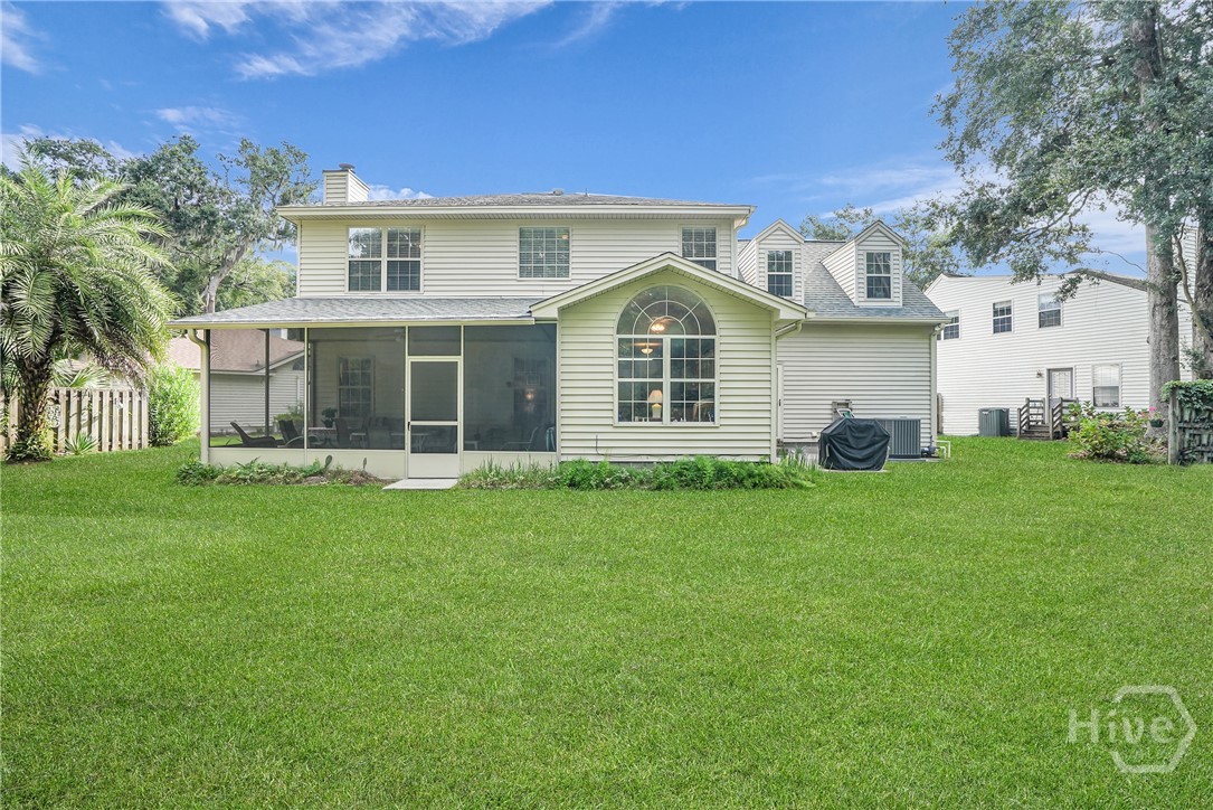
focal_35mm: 16
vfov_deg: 73.8
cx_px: 606
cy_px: 405
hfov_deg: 96.7
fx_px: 539
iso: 320
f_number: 9
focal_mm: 16
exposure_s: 1/80
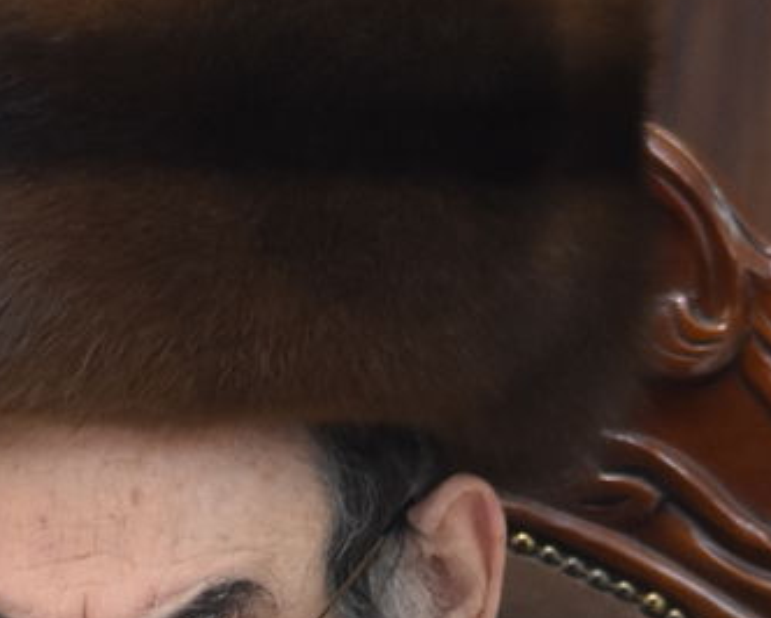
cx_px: 114
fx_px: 20298
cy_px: 824
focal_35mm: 889
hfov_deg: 2.2
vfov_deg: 1.7
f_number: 5.6
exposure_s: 1/100
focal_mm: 150
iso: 1250
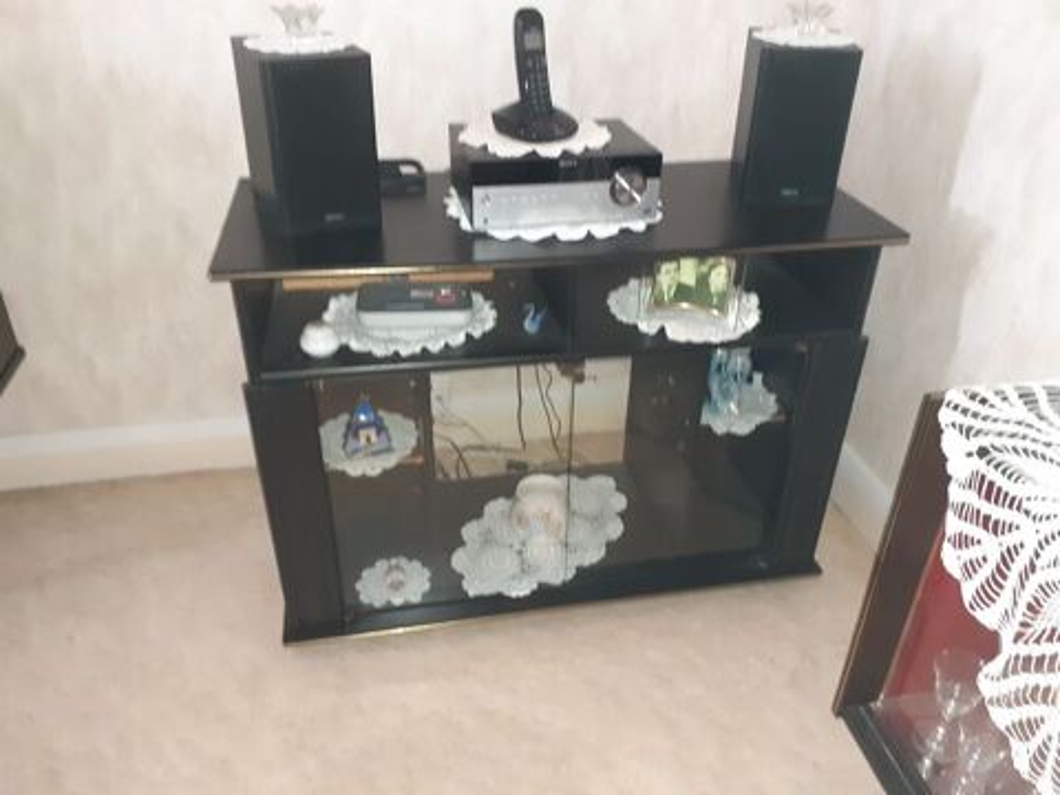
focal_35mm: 27
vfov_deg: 51.4
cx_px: 530
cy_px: 398
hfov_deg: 65.3
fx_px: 827
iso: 1000
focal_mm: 3.6
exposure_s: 1/17
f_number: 1.9
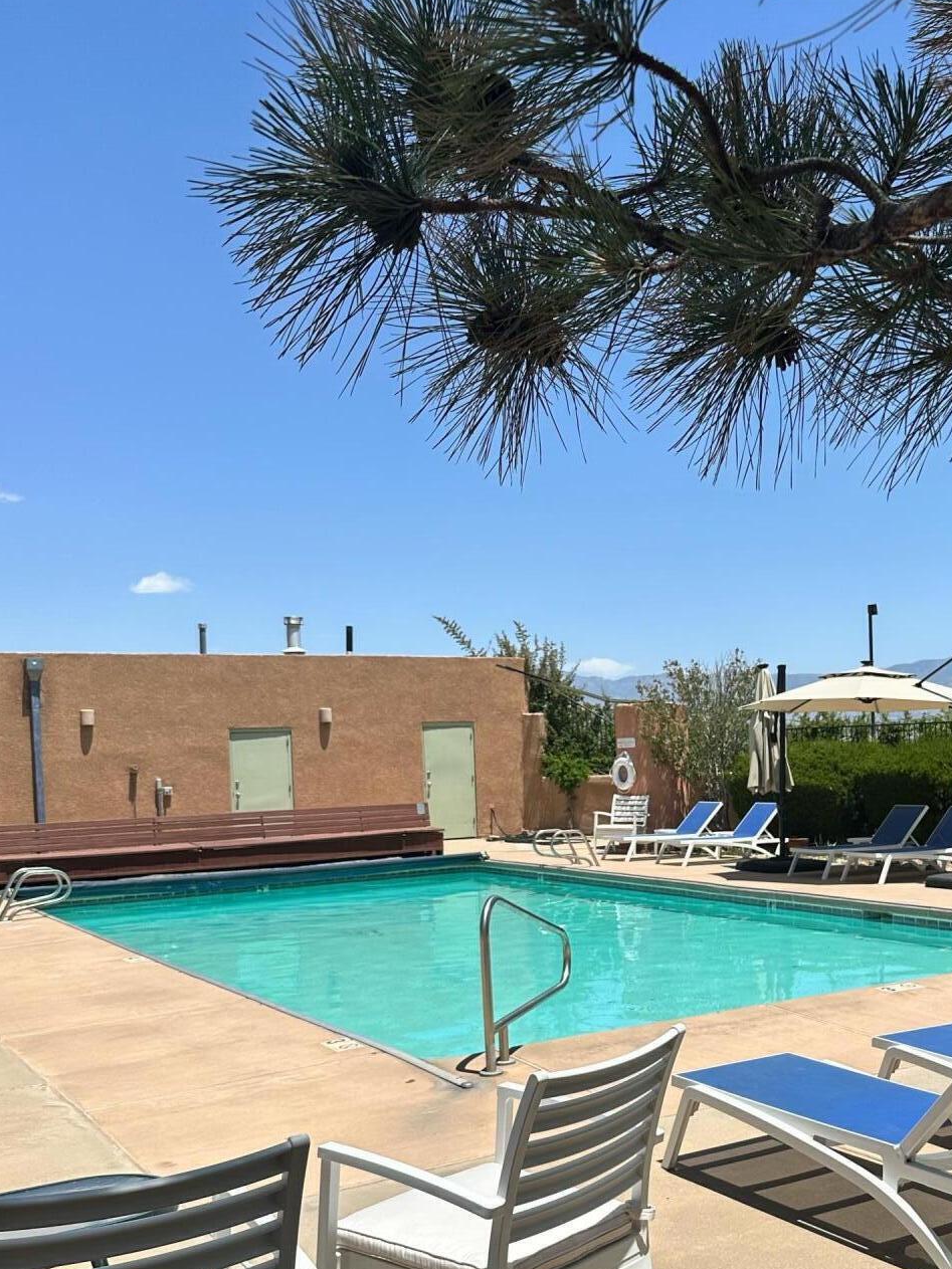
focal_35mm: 38
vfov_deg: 48.6
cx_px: 700
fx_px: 1394
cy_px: 770
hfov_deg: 36.9
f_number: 1.78
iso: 80
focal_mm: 6.86
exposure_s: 1/6623
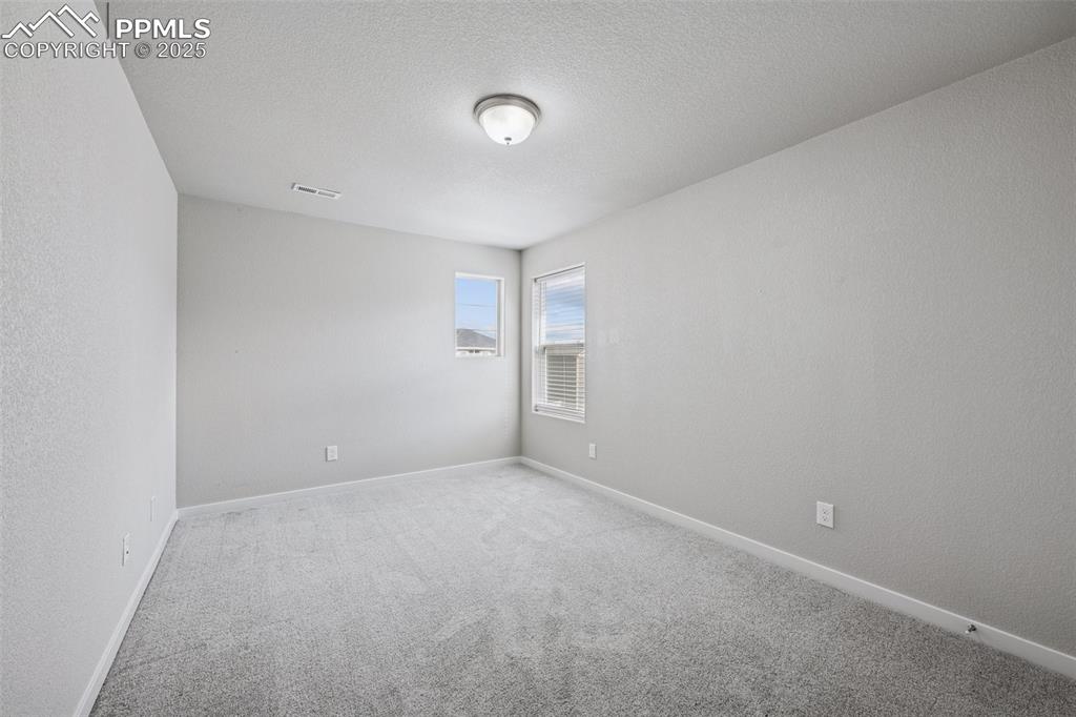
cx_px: 538
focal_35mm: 14
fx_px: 418
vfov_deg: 81.2
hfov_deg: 104.3
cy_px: 358
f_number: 11
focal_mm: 14
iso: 100
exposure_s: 1/10
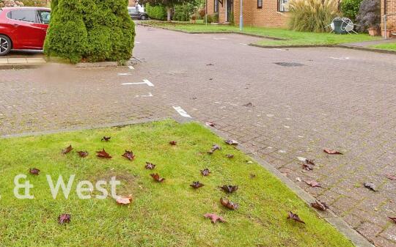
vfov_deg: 39.4
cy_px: 16
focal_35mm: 29
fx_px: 313
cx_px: 117
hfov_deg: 62.2
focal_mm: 10
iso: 160
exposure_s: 1/20
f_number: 8
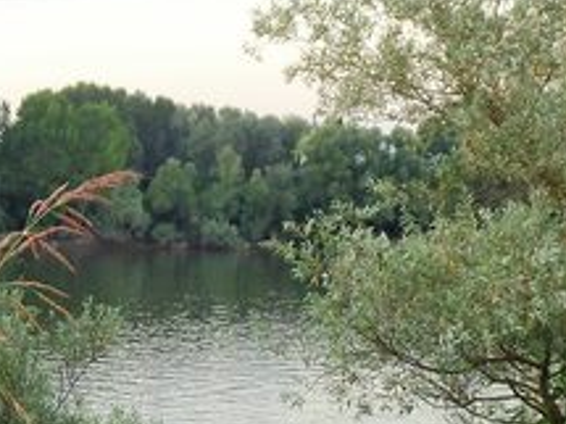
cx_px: 100
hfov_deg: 13.5
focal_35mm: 145
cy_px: 490
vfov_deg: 10.1
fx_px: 2370
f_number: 3.4
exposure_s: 1/30
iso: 200
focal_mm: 9.2
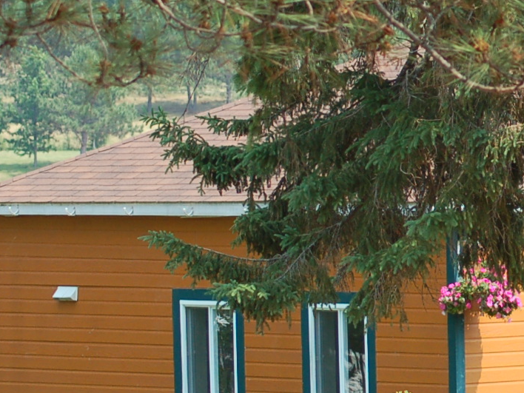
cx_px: 708
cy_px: 96
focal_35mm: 321
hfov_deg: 6.1
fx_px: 4859
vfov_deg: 4.6
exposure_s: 1/500
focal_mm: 70
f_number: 5.6
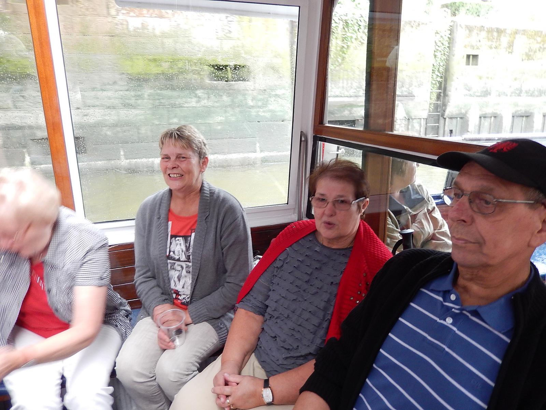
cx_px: 273
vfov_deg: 54.9
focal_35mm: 25
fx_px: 394
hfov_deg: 69.4
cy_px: 205
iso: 280
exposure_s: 1/30
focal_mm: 4.5
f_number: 3.4
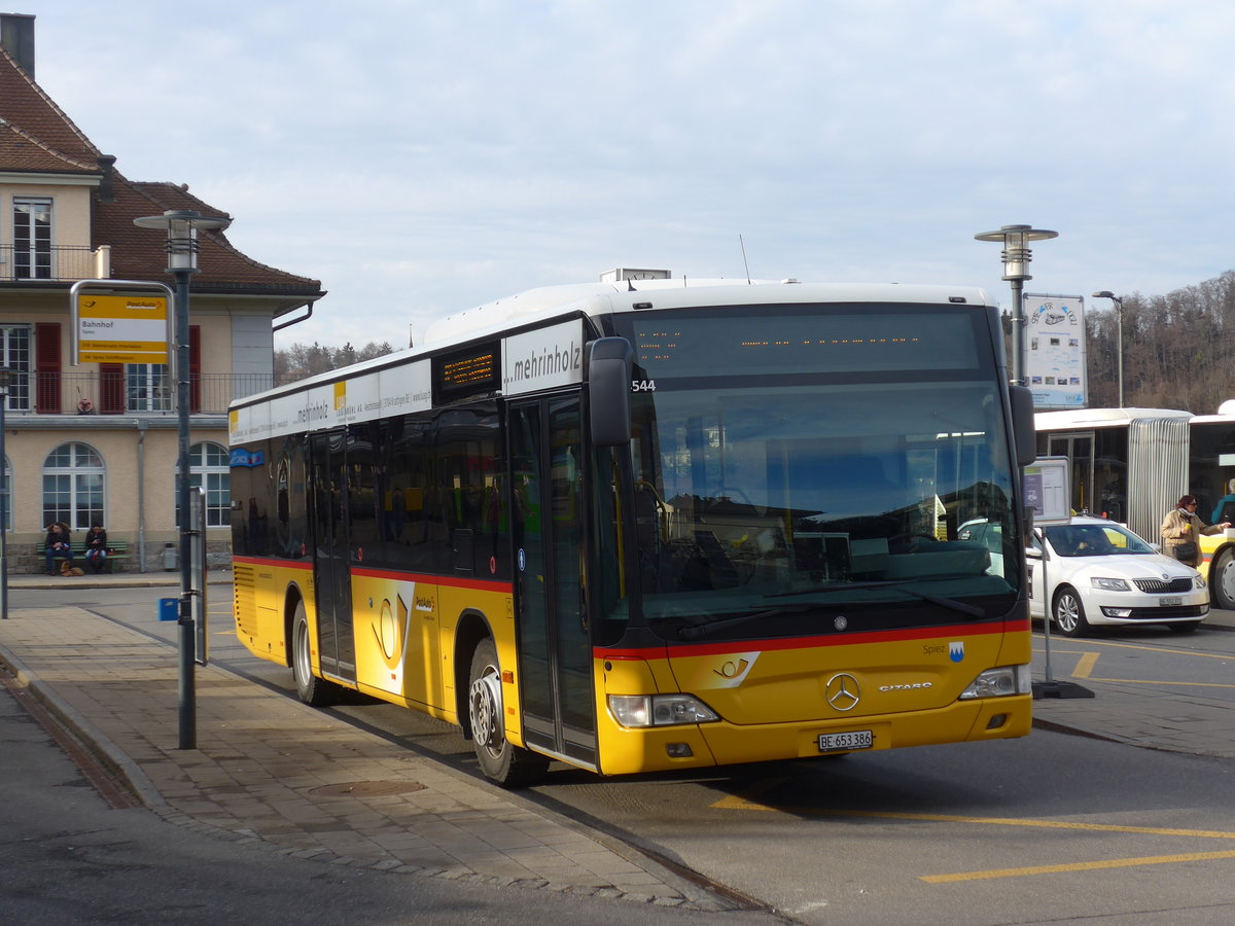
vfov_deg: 23.7
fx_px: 2212
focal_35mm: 62
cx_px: 618
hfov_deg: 31.2
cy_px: 463
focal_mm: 12.7
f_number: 3.7
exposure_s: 1/320
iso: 80
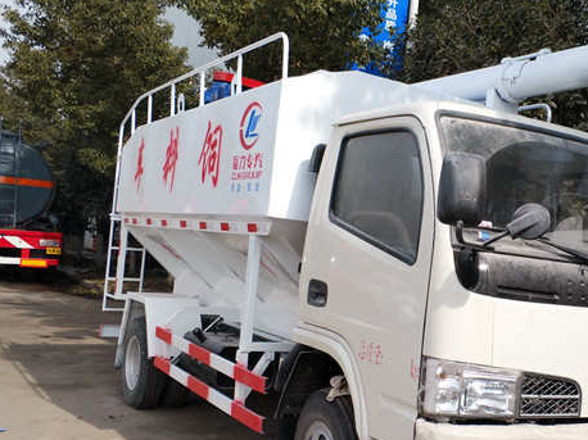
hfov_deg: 48.7
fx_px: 611
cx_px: 462
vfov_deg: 39.4
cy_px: 273
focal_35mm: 36
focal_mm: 3.79
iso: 50
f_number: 2
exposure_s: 1/874
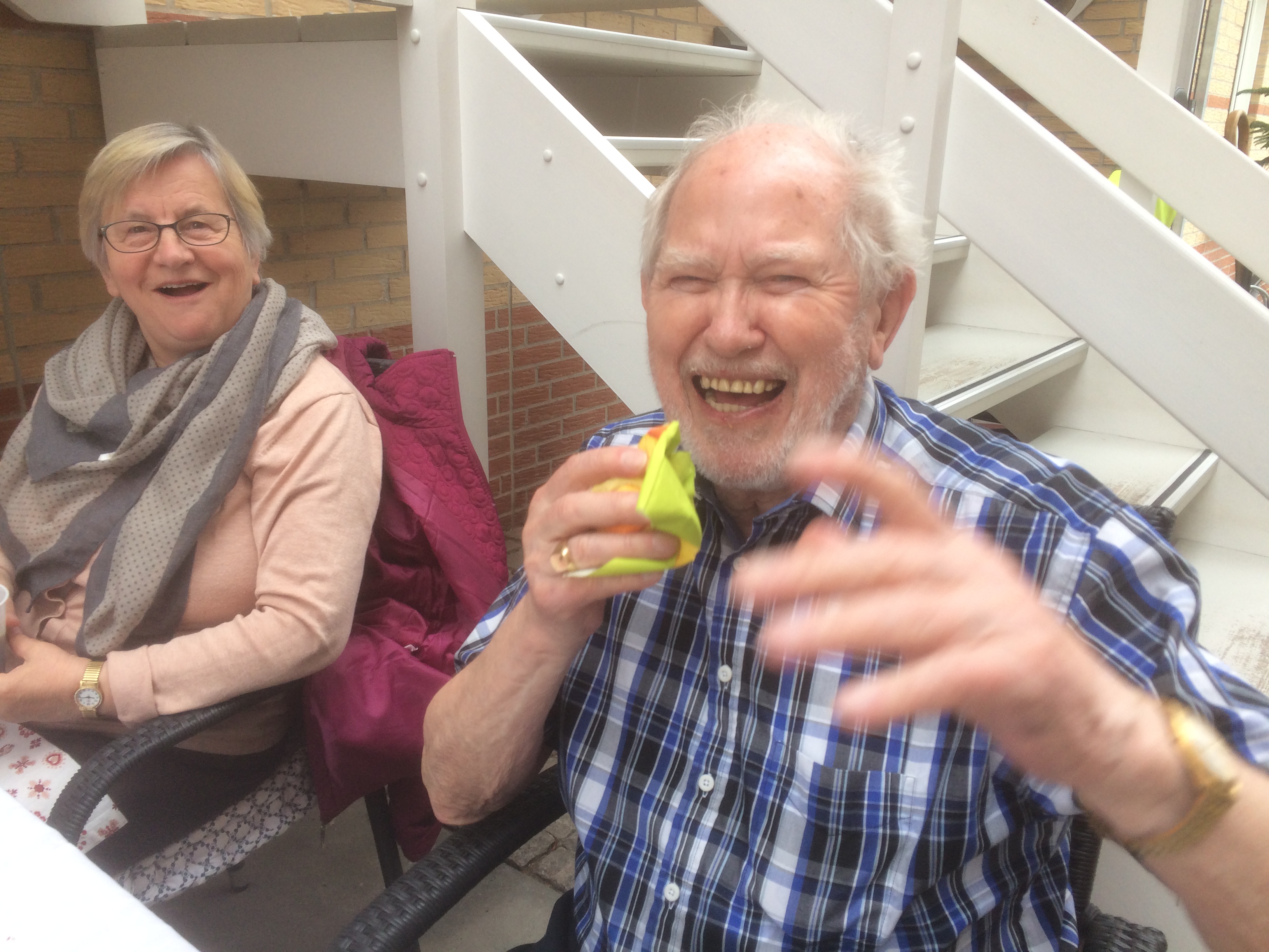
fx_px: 1063
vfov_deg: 48.2
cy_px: 476
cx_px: 634
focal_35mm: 29
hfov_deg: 61.7
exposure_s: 1/100
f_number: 2.2
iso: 50
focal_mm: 4.15
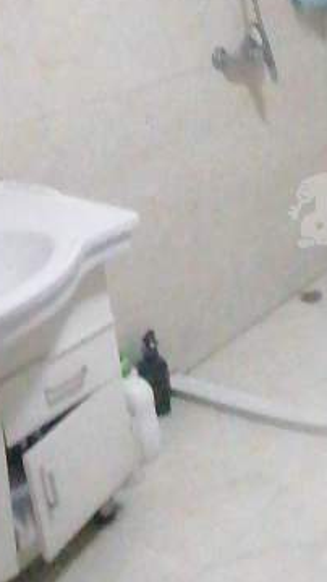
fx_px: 848
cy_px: 205
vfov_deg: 37.5
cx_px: 418
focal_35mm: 55
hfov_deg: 20.1
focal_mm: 1.78
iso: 1000
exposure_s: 1/14.3
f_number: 2.4
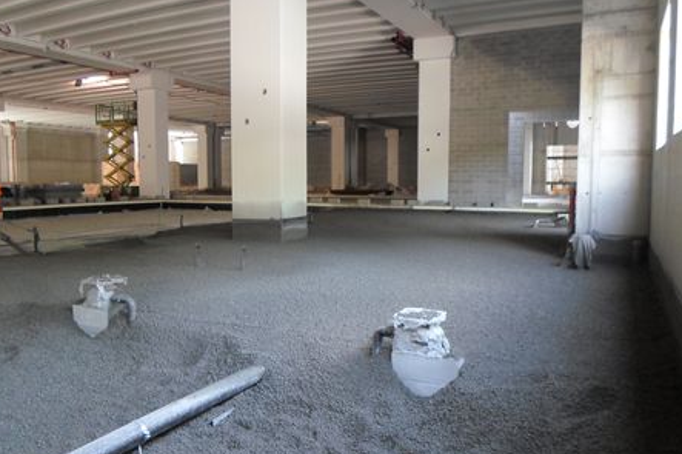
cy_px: 222
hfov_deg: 67.4
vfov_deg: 47.9
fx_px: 511
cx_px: 340
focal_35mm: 27
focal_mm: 4.5
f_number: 2.5
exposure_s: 1/30
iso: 200
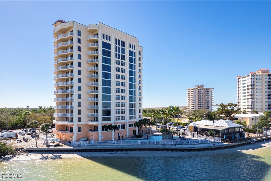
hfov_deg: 78.6
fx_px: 166
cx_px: 136
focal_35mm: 22
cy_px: 90
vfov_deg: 57.2
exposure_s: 1/640
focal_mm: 8.38
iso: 140
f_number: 2.8
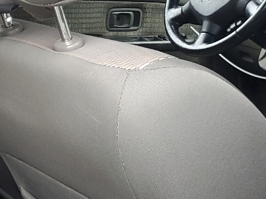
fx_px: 791
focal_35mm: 103
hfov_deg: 17.1
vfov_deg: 14.3
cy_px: 158
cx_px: -139
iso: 87
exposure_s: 1/120
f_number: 1.5
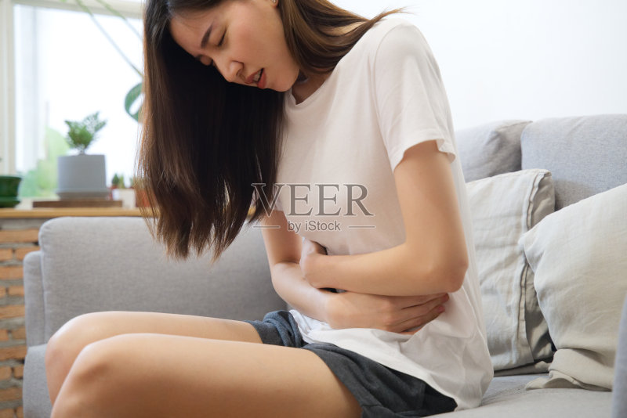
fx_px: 1167
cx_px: 314
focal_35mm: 67
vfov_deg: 20.3
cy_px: 209
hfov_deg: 30.1
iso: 2500
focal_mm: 67
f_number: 4
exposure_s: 1/80
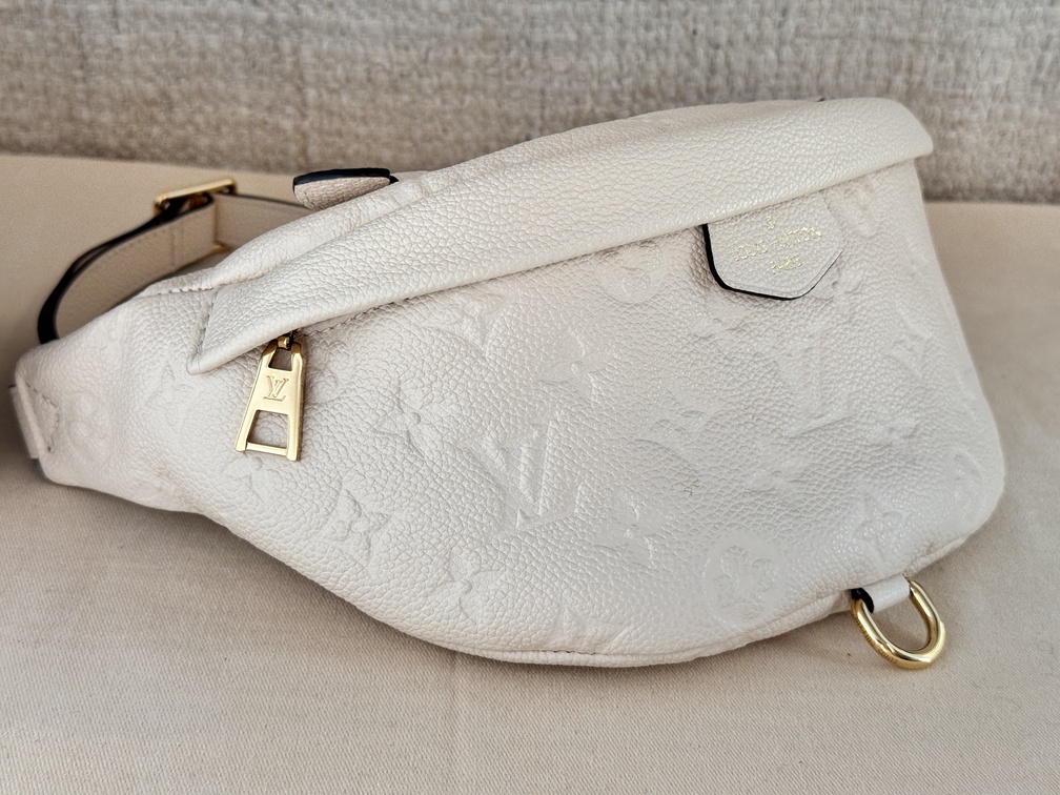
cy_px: 398
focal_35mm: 48
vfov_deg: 30.3
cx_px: 530
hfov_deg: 39.7
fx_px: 1470
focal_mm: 6.76
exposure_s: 1/248
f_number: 1.78
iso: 64
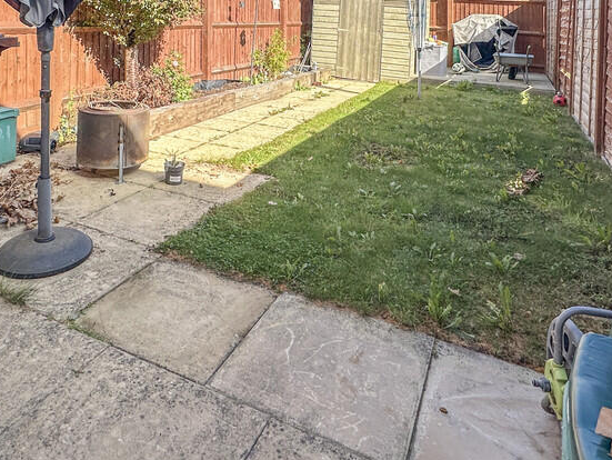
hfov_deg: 67.1
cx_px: 278
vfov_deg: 50.9
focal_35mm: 26
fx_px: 460
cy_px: 116
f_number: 2.2
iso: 50
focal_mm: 2.22
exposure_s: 1/903
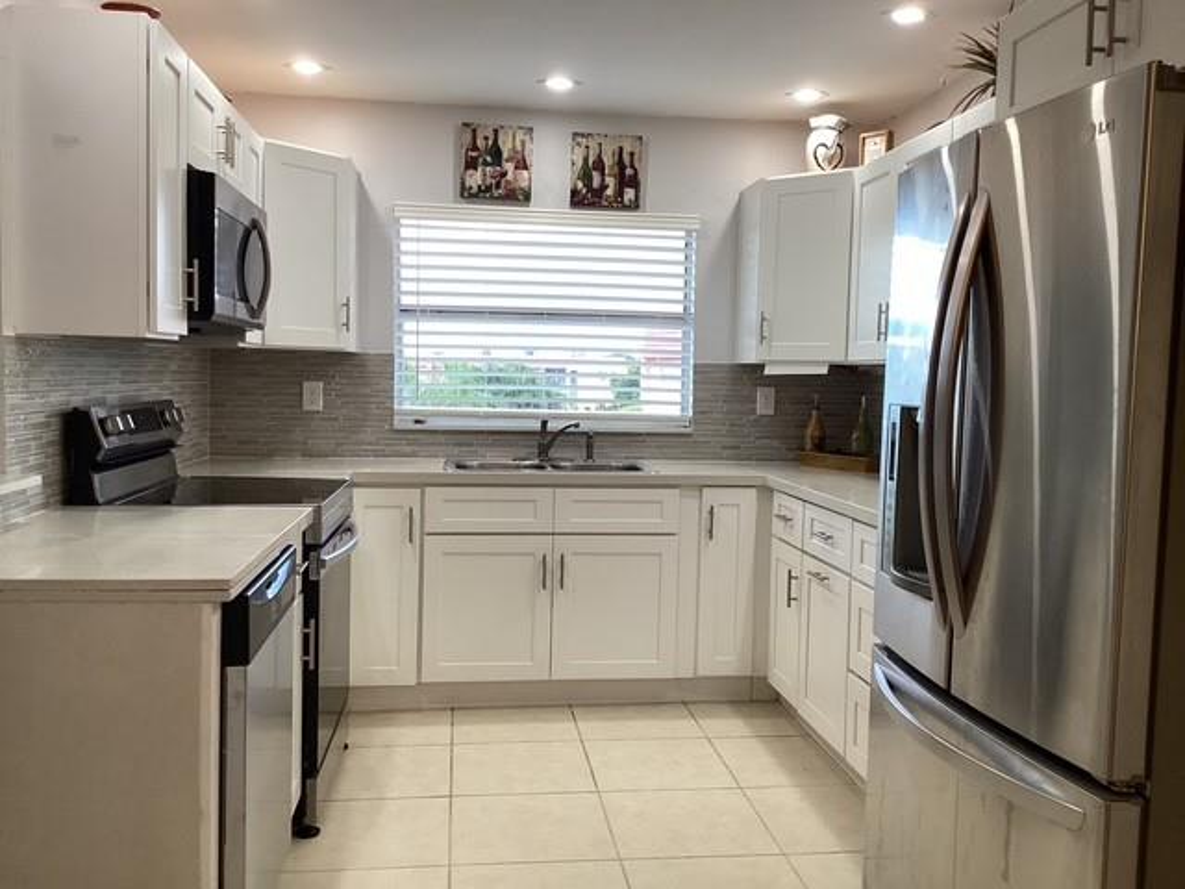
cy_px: 444
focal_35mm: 31
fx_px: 1061
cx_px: 592
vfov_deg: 45.4
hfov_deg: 58.4
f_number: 2.4
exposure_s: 1/100
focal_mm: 3.3
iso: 80
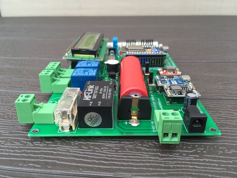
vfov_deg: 48.2
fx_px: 199
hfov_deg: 61.7
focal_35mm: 29
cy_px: 89
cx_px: 118
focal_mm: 4.15
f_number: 2.2
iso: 25
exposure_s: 1/111
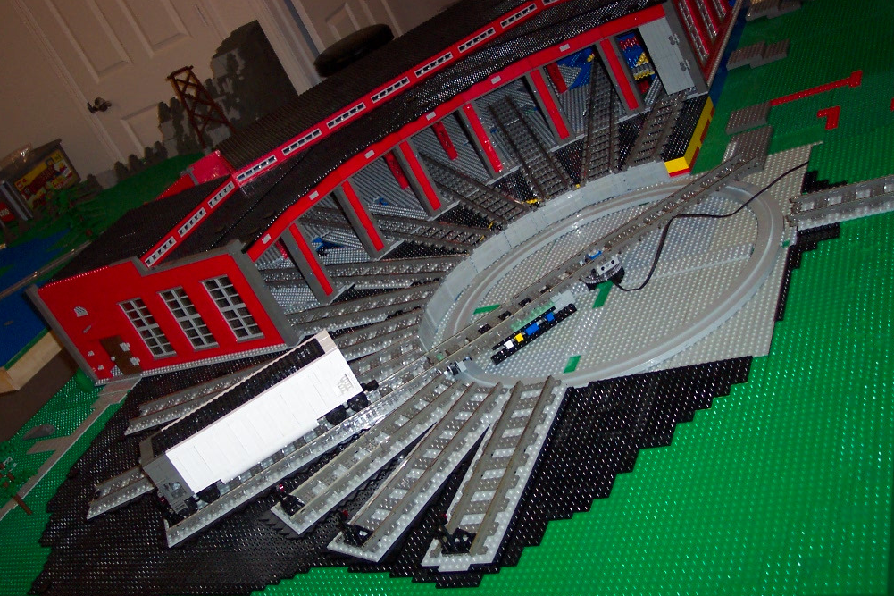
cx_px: 423
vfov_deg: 32.6
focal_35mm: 41
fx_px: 1018
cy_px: 314
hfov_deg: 47.4
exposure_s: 1/30
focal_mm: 8
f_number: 2.8
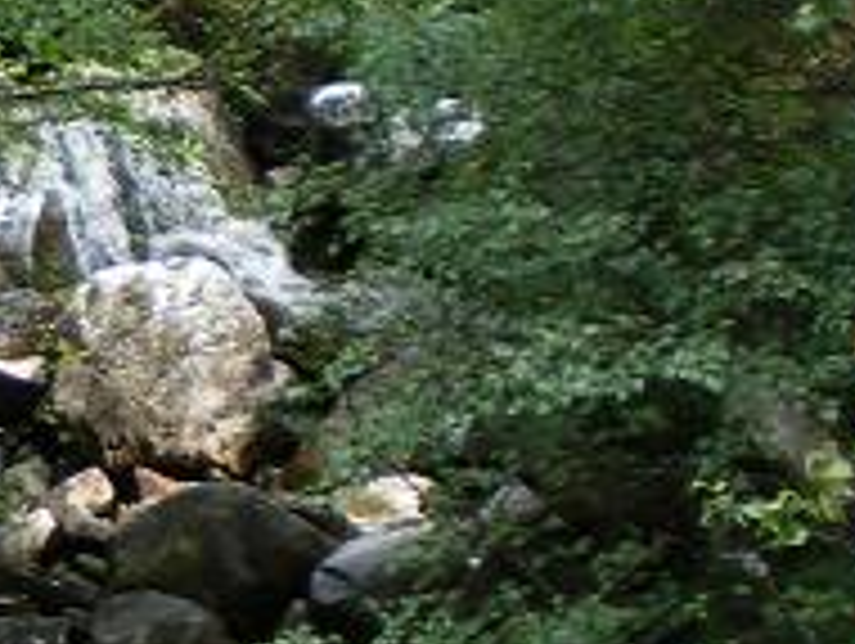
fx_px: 3166
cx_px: -446
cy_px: 667
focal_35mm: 128
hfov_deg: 14.3
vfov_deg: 11.5
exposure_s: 1/100
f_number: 3.1
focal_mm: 6.3
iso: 64
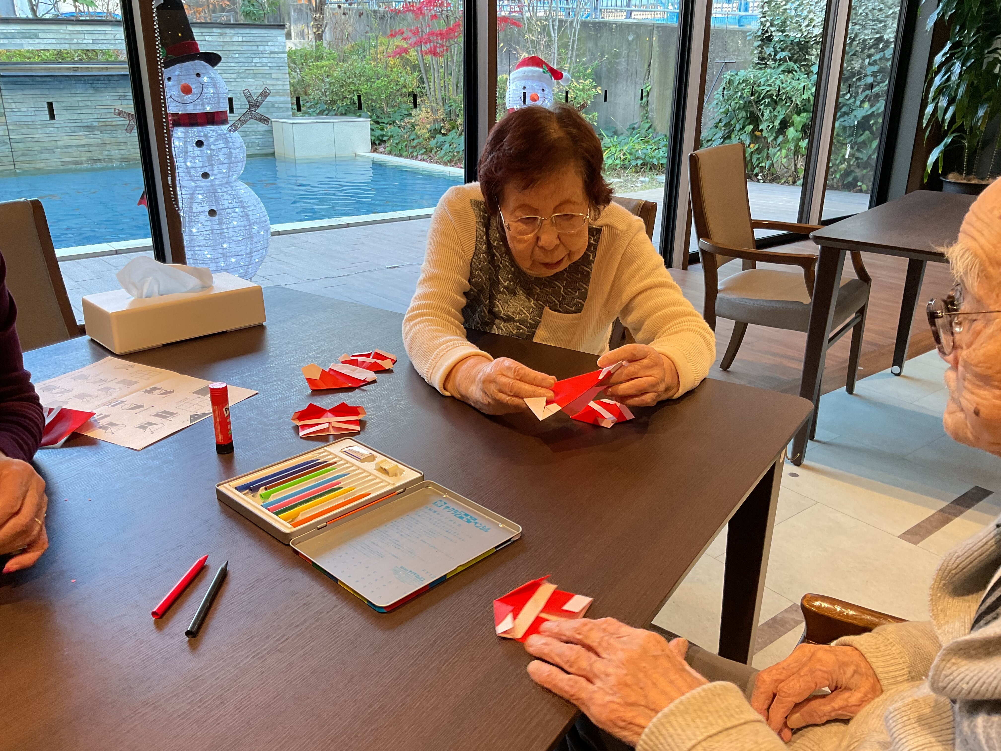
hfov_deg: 61.7
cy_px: 376
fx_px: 839
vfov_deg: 48.2
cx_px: 500
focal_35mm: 29
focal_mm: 3
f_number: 1.8
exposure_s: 1/60
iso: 64
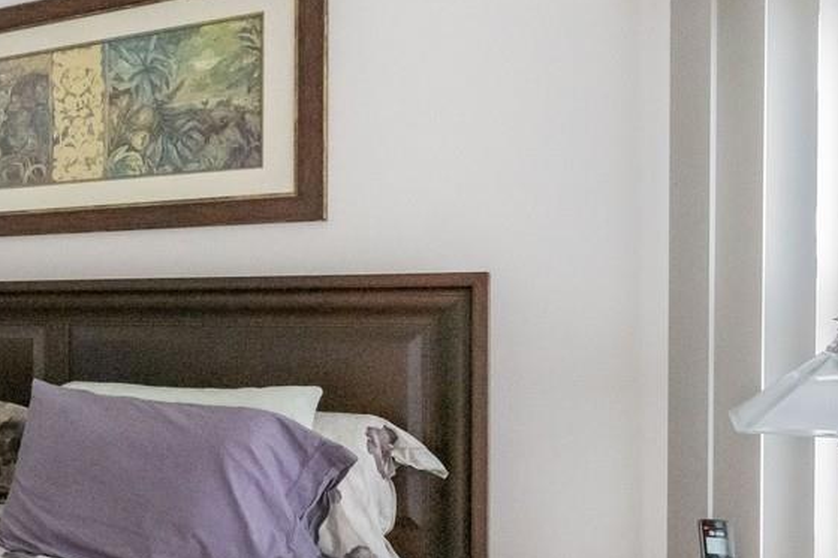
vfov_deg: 33.3
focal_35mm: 40
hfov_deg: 38.8
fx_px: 931
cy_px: 334
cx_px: -109
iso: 12800
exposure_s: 1/125
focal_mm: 14
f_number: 8
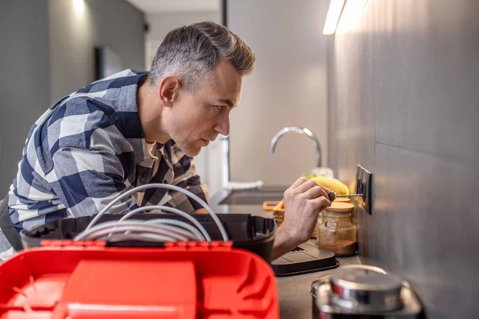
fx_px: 465
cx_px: 240
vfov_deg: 37.8
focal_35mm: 35
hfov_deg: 54.5
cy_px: 160
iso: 800
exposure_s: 1/160
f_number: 2.2
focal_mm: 35
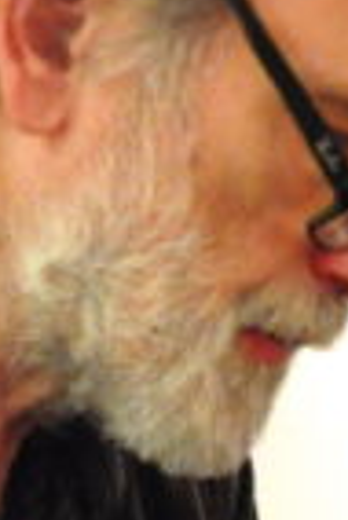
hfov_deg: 4.9
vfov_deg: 6.6
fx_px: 4064
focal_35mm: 281
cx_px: 465
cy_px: 1611
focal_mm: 26
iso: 3200
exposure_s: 1/25
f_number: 4
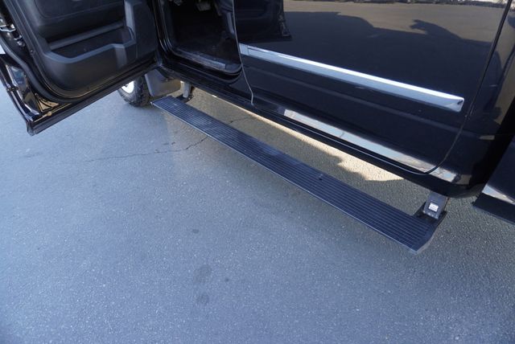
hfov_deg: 73.7
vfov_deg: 53.2
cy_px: 172
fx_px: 344
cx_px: 258
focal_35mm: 24
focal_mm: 16
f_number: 4
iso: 160
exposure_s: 1/60
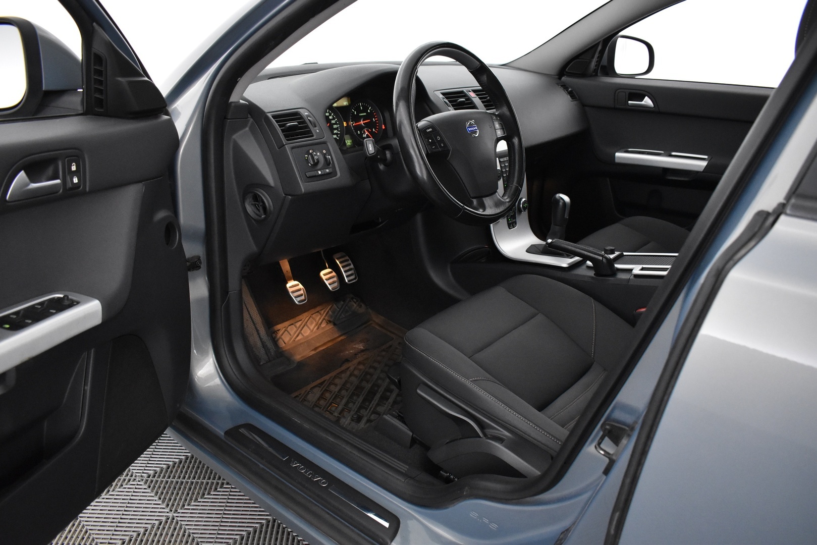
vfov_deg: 47.9
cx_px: 408
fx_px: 613
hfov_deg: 67.4
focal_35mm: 27
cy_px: 272
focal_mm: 18
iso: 3200
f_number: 4
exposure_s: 1/60
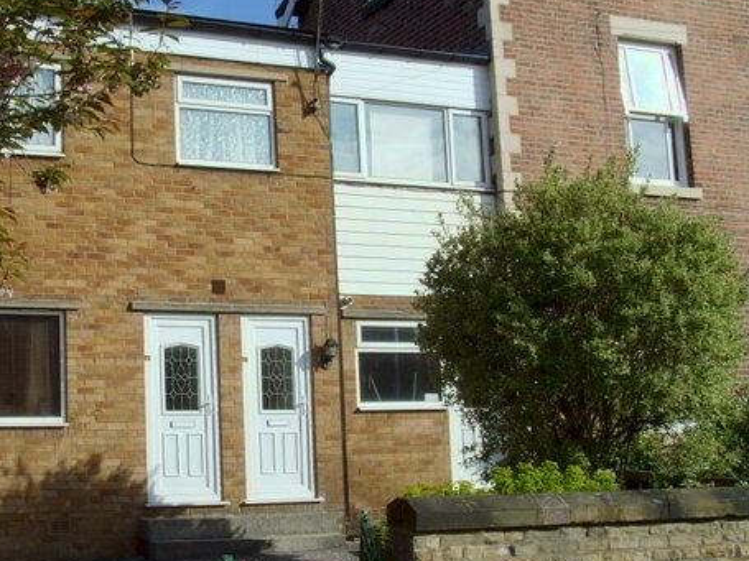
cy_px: 332
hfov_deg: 31.8
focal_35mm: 60
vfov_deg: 24.4
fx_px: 1298
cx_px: 221
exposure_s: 1/350
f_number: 6.3
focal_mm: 6.6
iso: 80
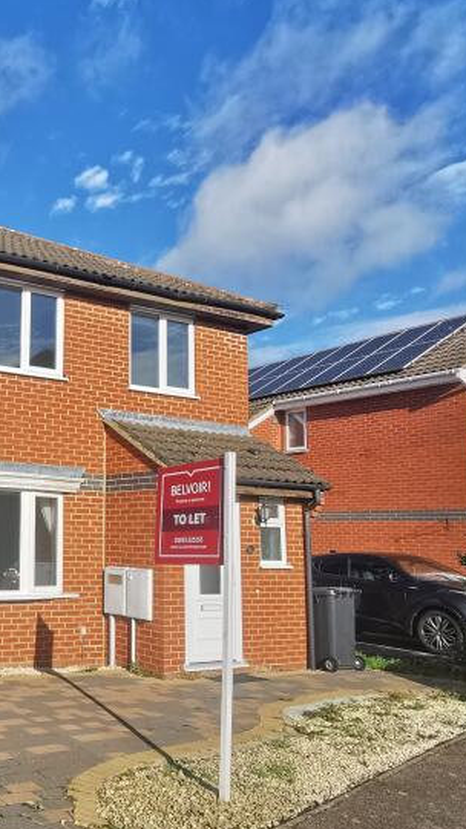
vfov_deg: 59.4
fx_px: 725
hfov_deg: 32.0
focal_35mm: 33
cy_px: 458
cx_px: -29
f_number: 2.2
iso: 50
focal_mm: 2.35
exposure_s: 1/2203
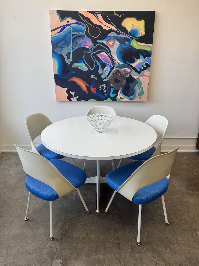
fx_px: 184
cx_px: 100
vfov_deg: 71.6
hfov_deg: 56.8
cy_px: 133
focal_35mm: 24
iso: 80
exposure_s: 1/120
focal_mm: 6.76
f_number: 1.78
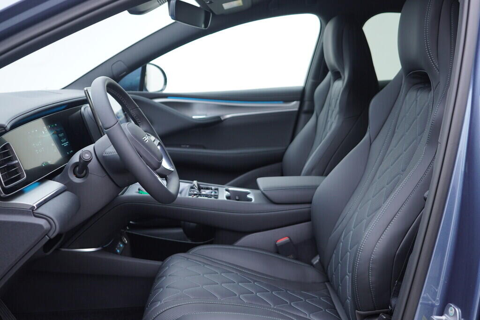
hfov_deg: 53.1
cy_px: 160
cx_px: 240
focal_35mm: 36
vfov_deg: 36.9
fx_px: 480
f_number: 2.8
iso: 160
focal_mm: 24
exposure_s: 1/40
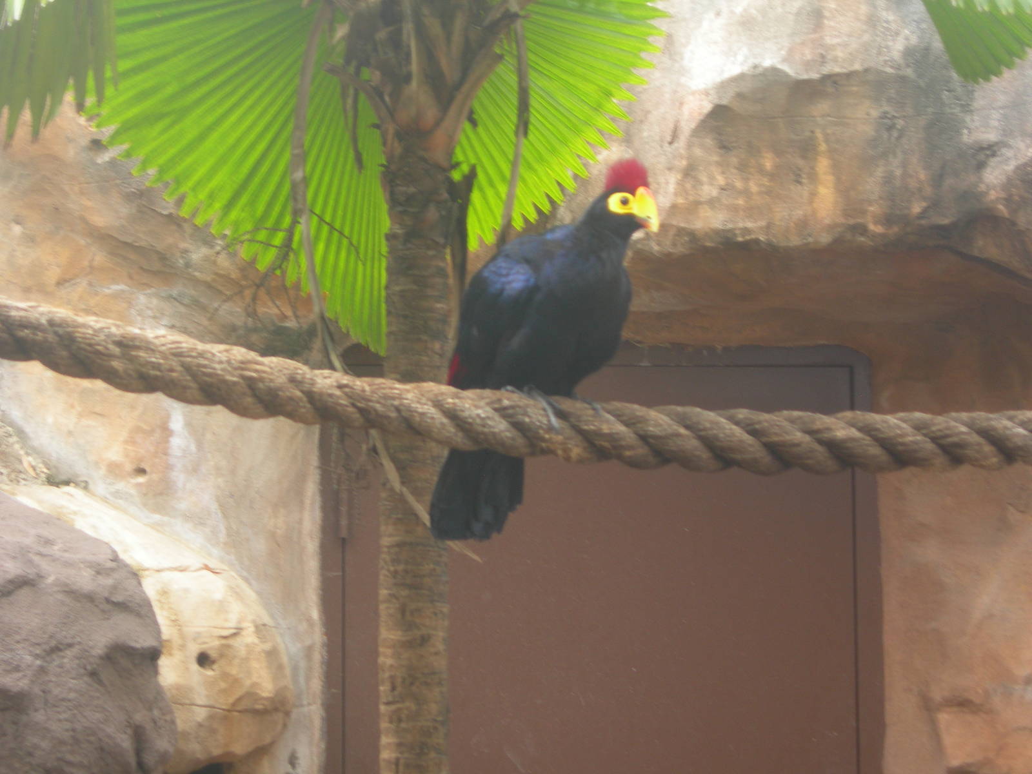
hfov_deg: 19.1
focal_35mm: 103
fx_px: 3071
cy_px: 387
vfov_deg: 14.4
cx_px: 516
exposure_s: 1/14.3
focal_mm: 21.3
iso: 50
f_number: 4.6
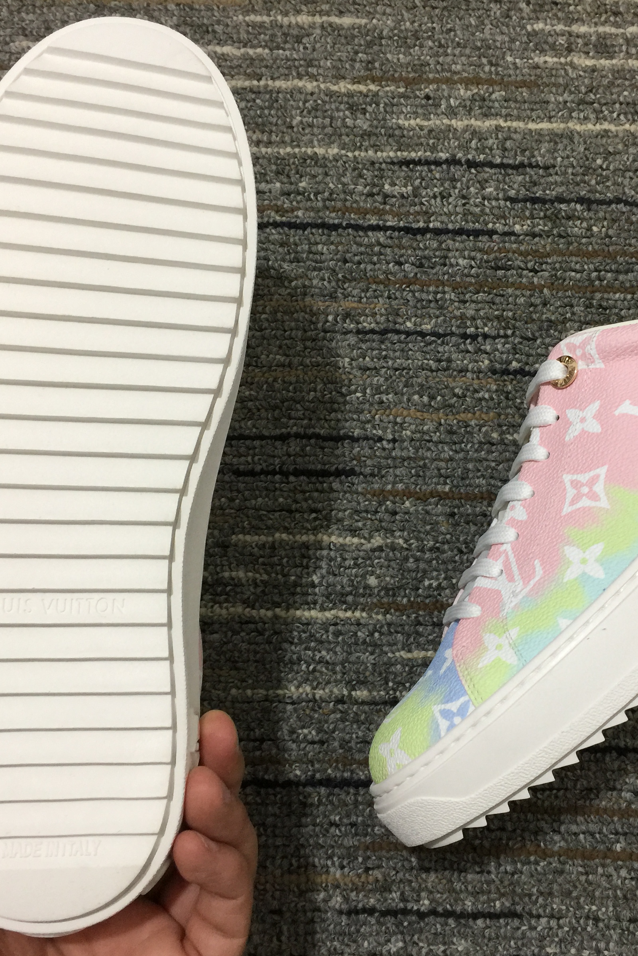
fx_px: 1090
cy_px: 484
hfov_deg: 32.5
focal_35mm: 41
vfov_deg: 47.4
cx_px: 389
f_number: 2.2
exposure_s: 1/33
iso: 64
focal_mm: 4.15
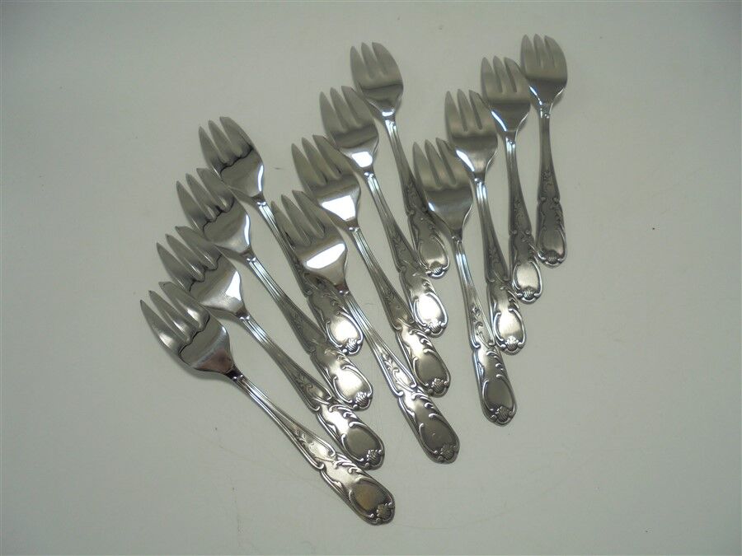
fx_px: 557
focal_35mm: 26
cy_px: 278
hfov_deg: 67.3
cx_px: 371
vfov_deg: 53.1
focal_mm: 4.6
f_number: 3.5
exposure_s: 1/200
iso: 100
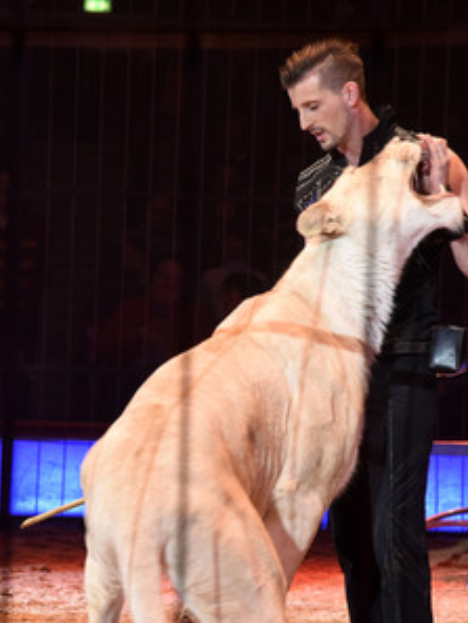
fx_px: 2756
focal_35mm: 153
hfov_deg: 9.7
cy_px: 313
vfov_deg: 12.9
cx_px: 207
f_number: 6.3
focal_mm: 105
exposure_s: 1/60
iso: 2500
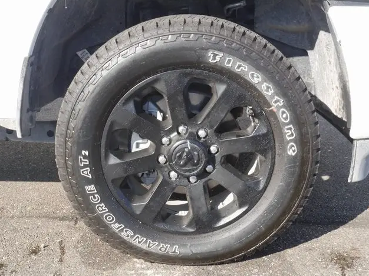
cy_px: 136
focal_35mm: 43
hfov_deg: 43.9
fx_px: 458
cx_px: 183
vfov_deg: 33.6
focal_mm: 21
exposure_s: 1/60
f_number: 20
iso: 640
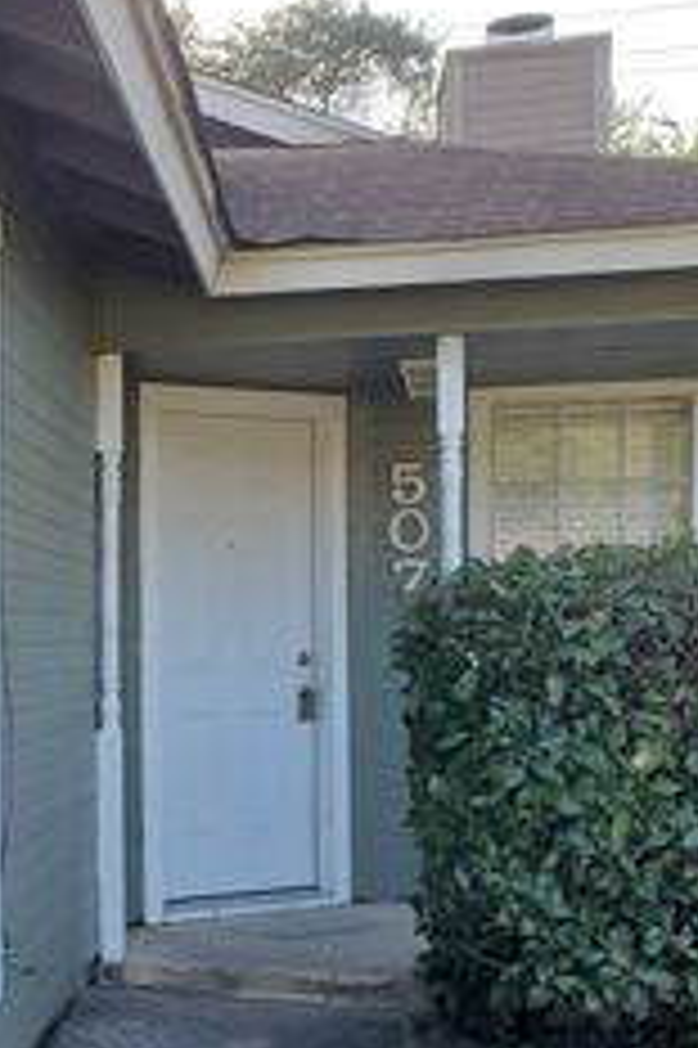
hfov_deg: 21.8
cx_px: -117
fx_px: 1689
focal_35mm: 58
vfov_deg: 34.3
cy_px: 672
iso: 50
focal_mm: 4.3
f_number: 2.4
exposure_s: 1/281
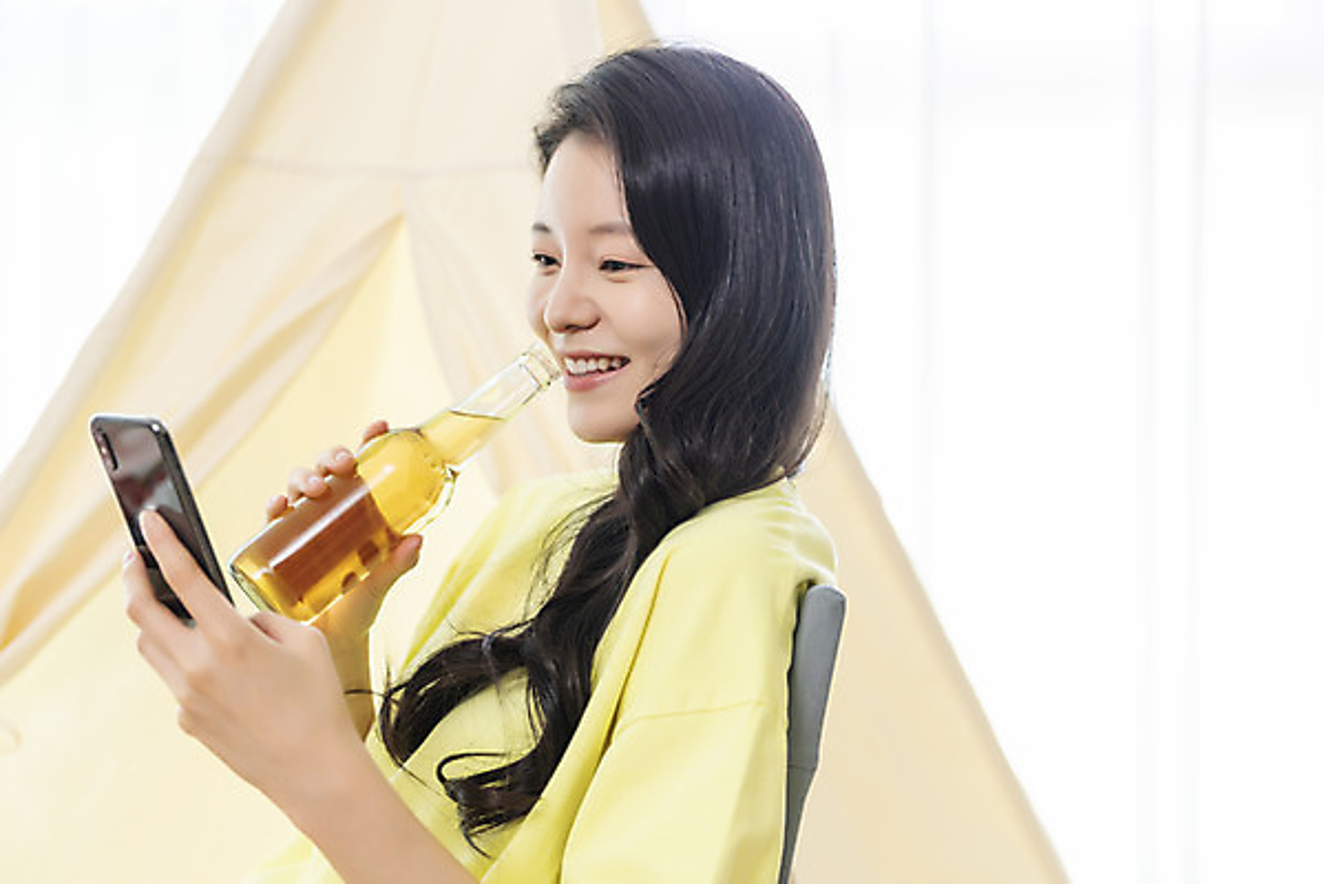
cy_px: 442
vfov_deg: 23.4
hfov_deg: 34.5
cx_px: 662
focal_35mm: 58
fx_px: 2134
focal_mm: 58
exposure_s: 1/160
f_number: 2.8
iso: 400
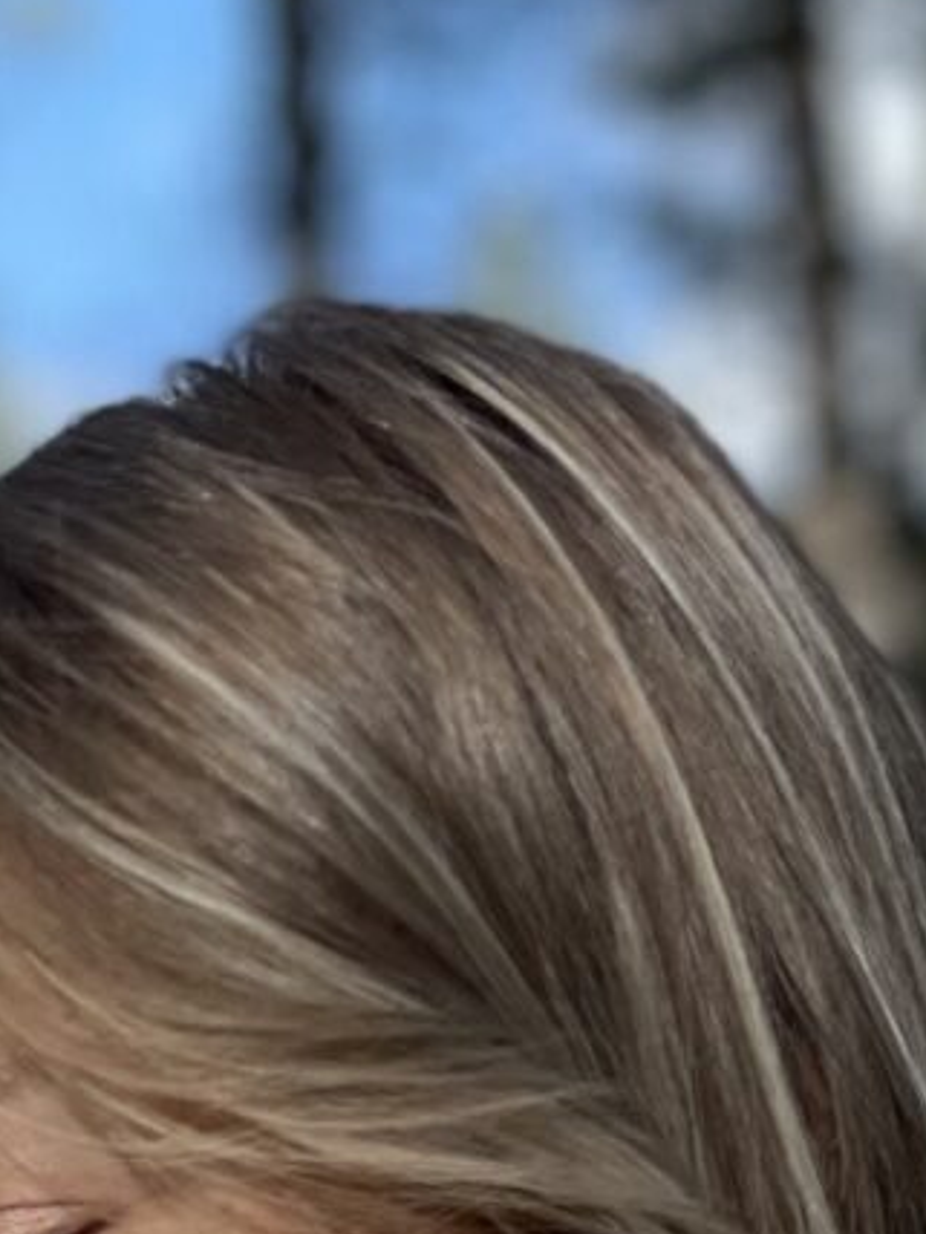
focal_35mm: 249
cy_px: 2638
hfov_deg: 6.0
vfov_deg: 7.6
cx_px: 914
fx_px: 8881
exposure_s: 1/786
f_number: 2
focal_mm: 6
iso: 32
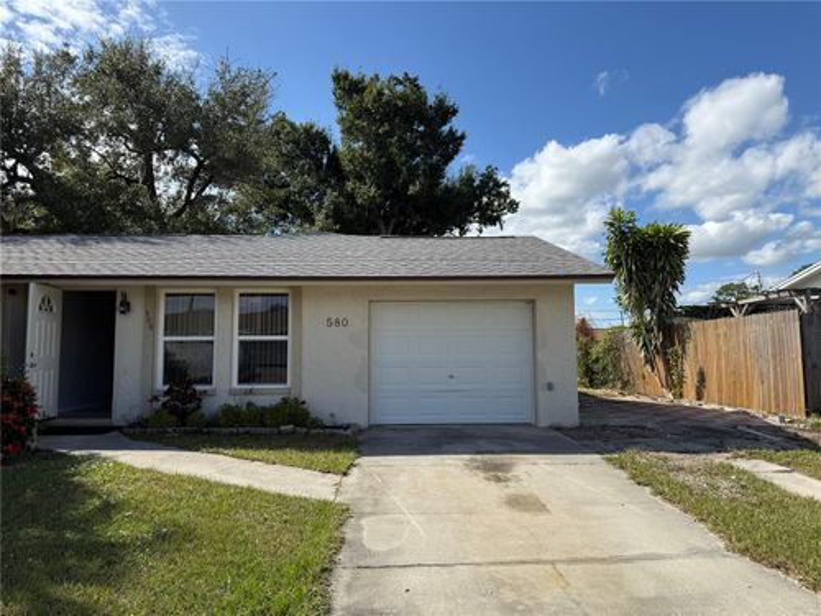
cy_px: 308
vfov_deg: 56.8
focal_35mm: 24
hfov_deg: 71.6
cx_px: 410
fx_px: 569
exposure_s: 1/4975
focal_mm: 6.76
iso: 80
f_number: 1.78
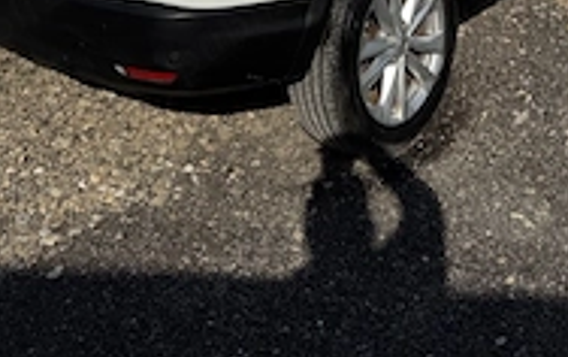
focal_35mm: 54
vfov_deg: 20.3
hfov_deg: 37.4
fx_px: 837
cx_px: 329
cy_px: -194
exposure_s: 1/12346
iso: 80
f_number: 1.78
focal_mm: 6.76
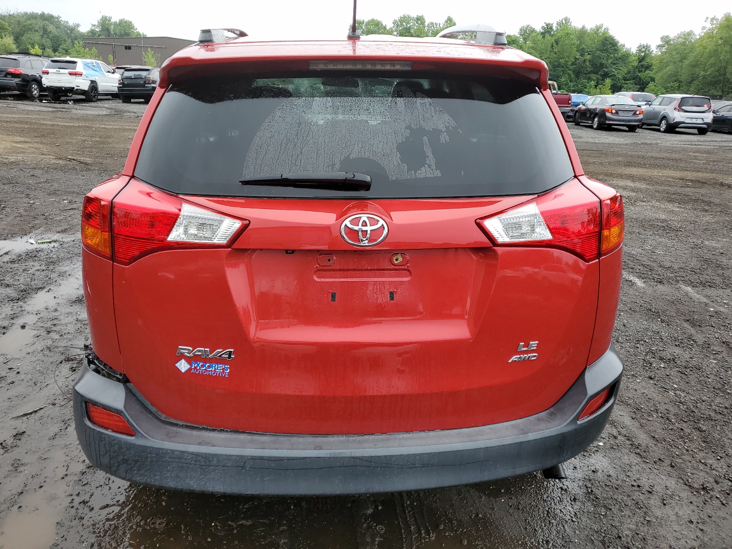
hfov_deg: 67.3
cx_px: 366
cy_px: 274
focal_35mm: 26
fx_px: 550
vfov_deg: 53.1
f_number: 1.5
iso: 50
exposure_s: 1/357
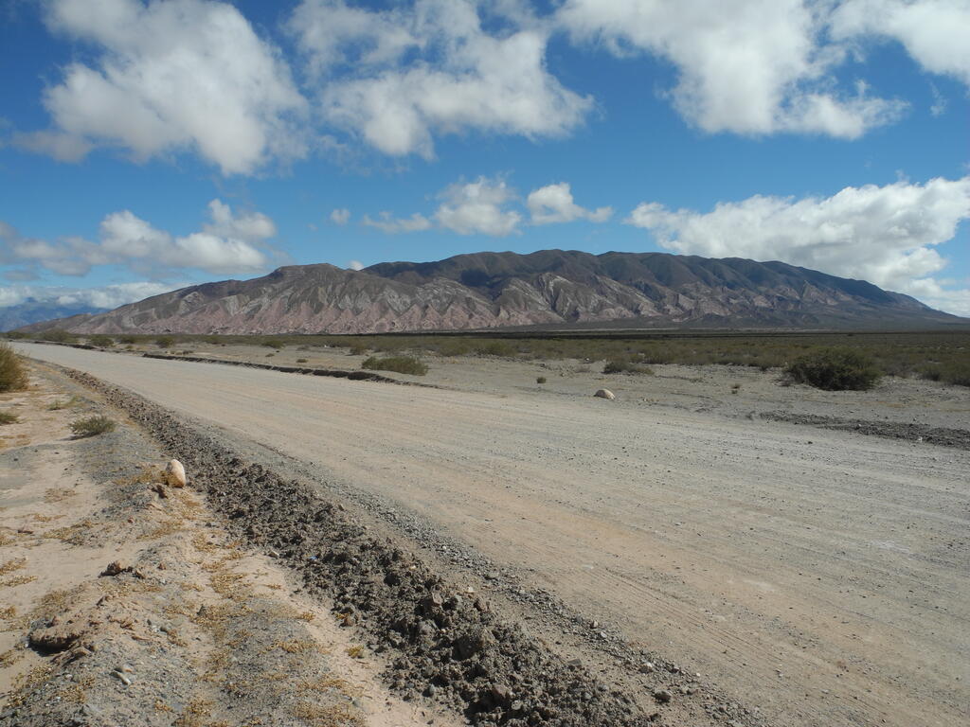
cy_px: 364
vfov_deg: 49.7
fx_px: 785
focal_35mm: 28
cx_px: 485
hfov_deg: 63.4
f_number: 5.6
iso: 100
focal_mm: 6
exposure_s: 1/800
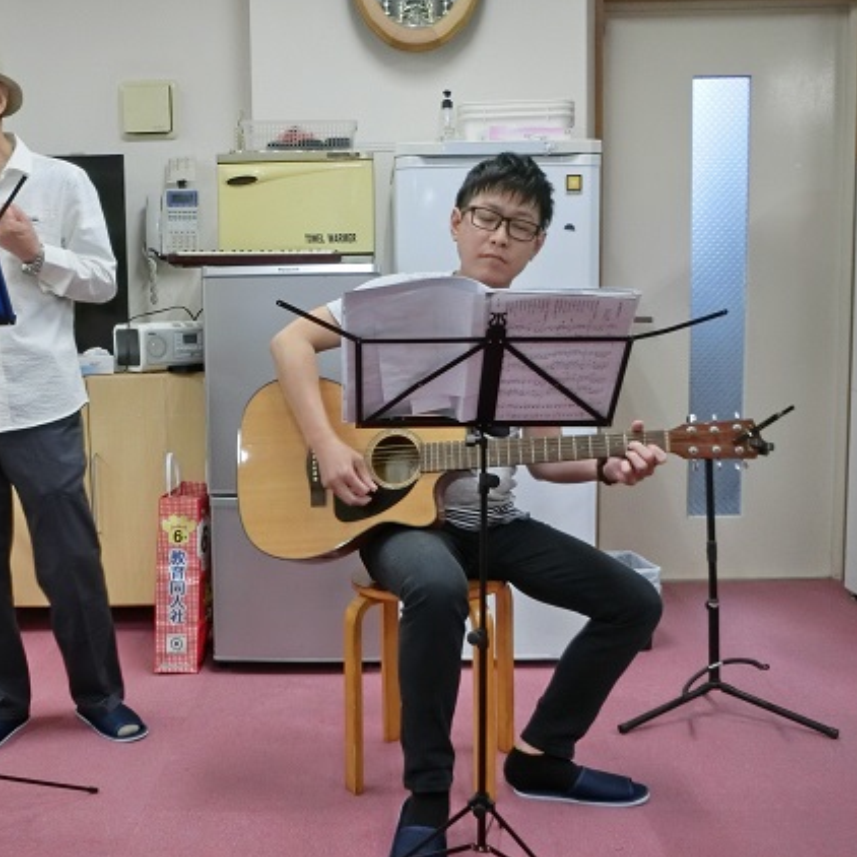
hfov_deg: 40.7
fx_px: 1148
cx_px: 335
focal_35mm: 41
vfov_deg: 40.9
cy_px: 433
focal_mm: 6
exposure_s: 1/50
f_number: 3.9
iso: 800
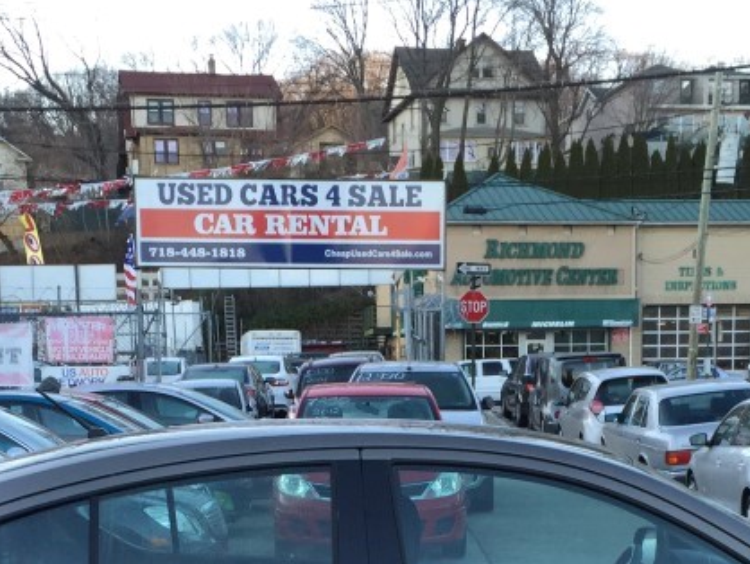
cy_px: 654
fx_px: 1539
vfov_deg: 19.7
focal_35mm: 71
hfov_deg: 27.4
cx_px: 411
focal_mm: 4.15
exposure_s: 1/120
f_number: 2.2
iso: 50
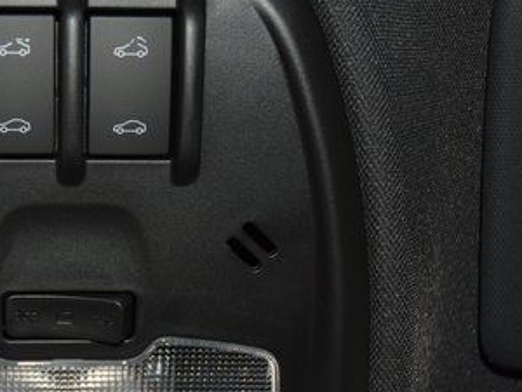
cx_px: 75
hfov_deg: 24.7
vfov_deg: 19.0
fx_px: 1162
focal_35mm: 77
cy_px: 274
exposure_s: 1/30
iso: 500
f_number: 3.8
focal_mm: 25
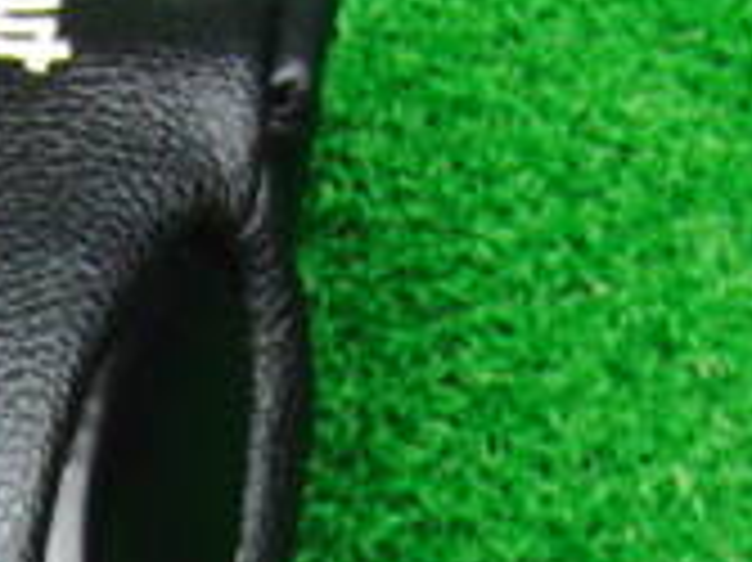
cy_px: 1025
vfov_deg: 8.6
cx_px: -63
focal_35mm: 165
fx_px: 3582
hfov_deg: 11.8
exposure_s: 1/20
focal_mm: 7.54
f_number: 3.7
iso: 400
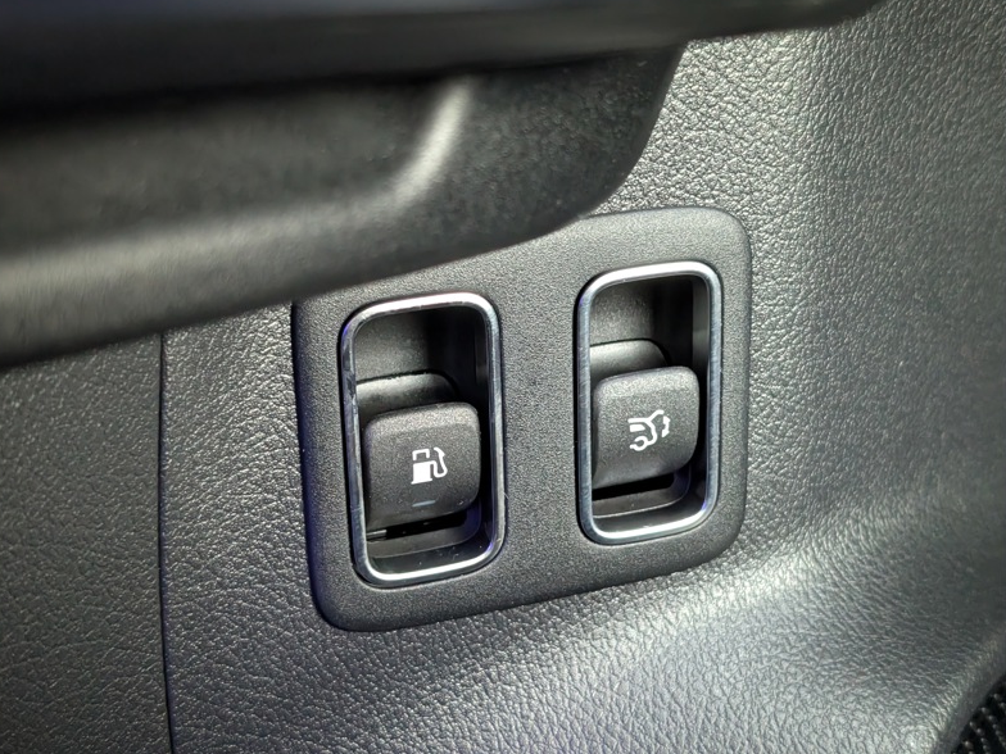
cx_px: 495
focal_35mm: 50
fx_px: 1453
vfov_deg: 29.1
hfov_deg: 38.2
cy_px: 371
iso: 735
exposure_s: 1/24
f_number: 1.68
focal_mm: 6.9
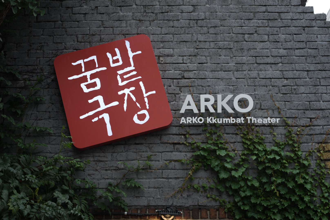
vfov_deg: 20.1
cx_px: 165
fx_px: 624
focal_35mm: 68
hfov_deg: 29.6
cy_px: 110
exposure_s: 1/200
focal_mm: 68
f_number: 5.6
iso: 250
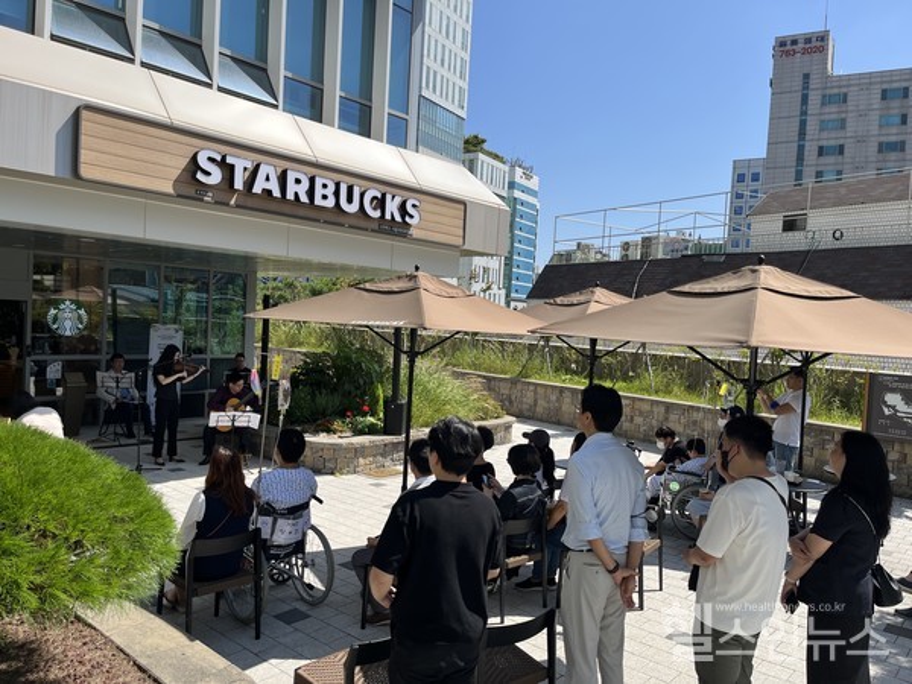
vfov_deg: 53.1
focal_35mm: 26
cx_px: 456
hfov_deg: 67.3
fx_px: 685
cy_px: 342
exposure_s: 1/3413
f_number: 1.6
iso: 50
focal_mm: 5.1
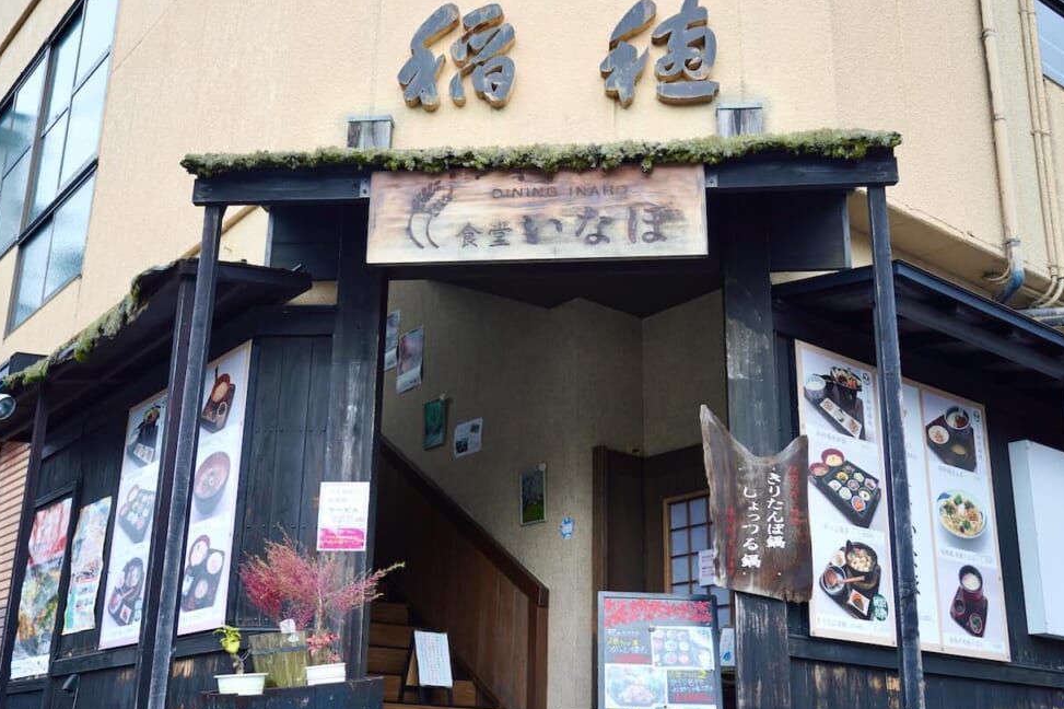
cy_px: 370
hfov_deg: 48.2
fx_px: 1190
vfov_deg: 33.2
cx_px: 527
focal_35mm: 40
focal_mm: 25.5
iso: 100
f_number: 3.2
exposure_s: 1/50
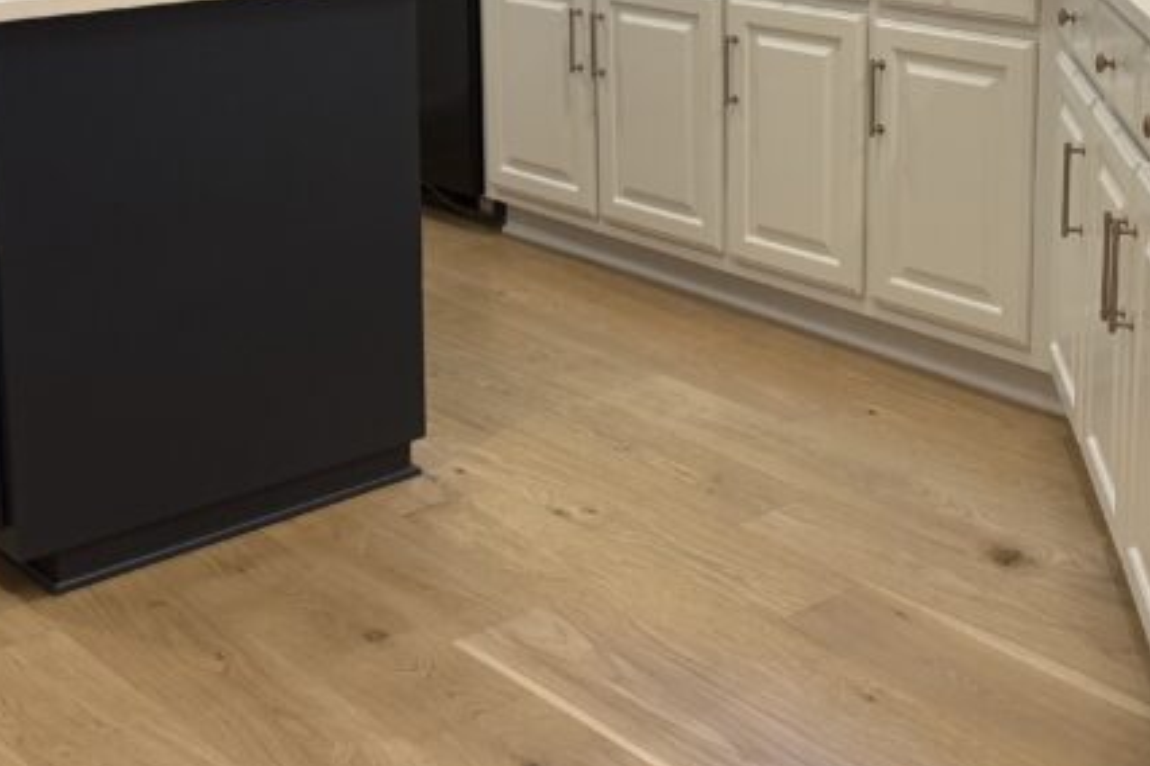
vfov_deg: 21.9
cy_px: 30
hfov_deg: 33.4
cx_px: 653
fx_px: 1917
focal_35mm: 60
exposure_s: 1/60
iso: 125
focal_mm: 6.76
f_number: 1.78
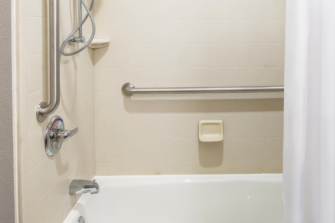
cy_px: 24
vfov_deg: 40.5
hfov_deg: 60.8
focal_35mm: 30
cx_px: 215
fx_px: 279
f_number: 16
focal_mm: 16
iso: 200
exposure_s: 1/4
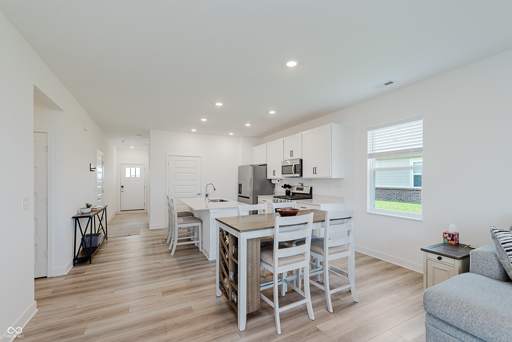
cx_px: 256
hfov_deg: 100.4
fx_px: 213
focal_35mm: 15
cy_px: 171
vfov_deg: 77.4
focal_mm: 15
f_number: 5.6
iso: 320
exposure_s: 1/125
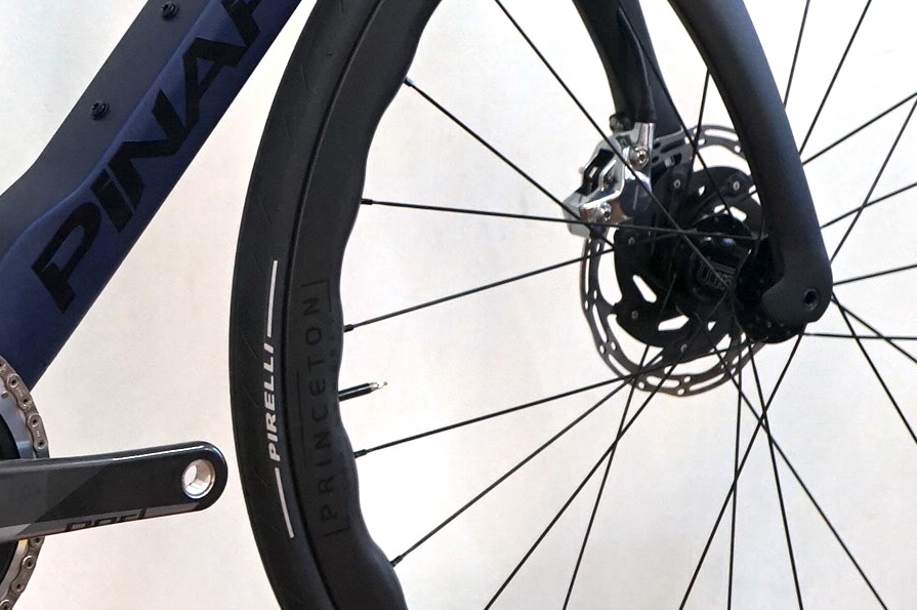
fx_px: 4275
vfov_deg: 8.1
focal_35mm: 168
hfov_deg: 11.9
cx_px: -224
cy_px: 7
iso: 1250
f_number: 4.5
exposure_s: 1/160
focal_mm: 50
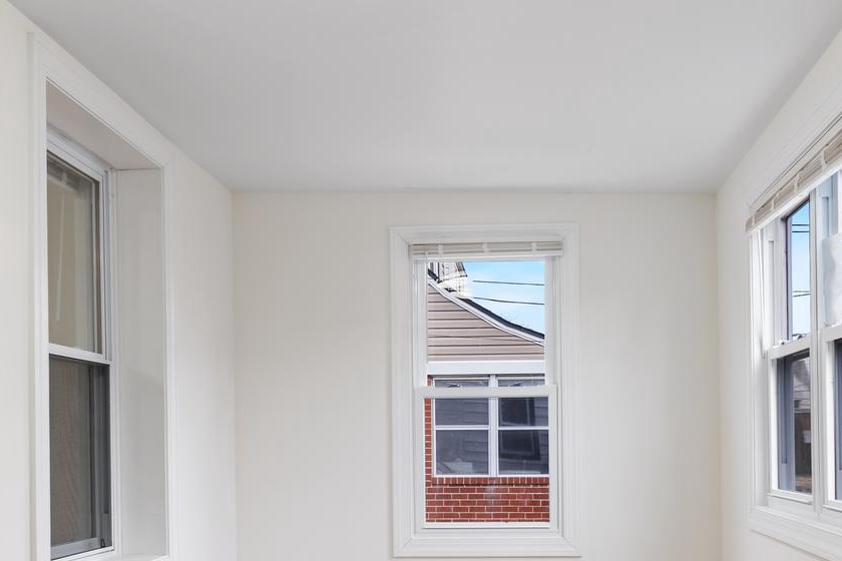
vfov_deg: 32.5
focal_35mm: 40
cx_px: 468
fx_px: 941
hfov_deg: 48.1
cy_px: 427
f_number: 8
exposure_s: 1/1.67
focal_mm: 16.5
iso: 125
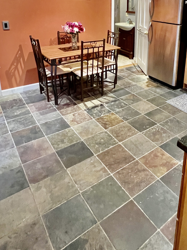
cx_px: 141
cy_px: 56
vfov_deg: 60.9
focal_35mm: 27
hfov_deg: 49.3
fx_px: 194
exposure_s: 1/40
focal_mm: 1.57
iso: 640
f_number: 1.8
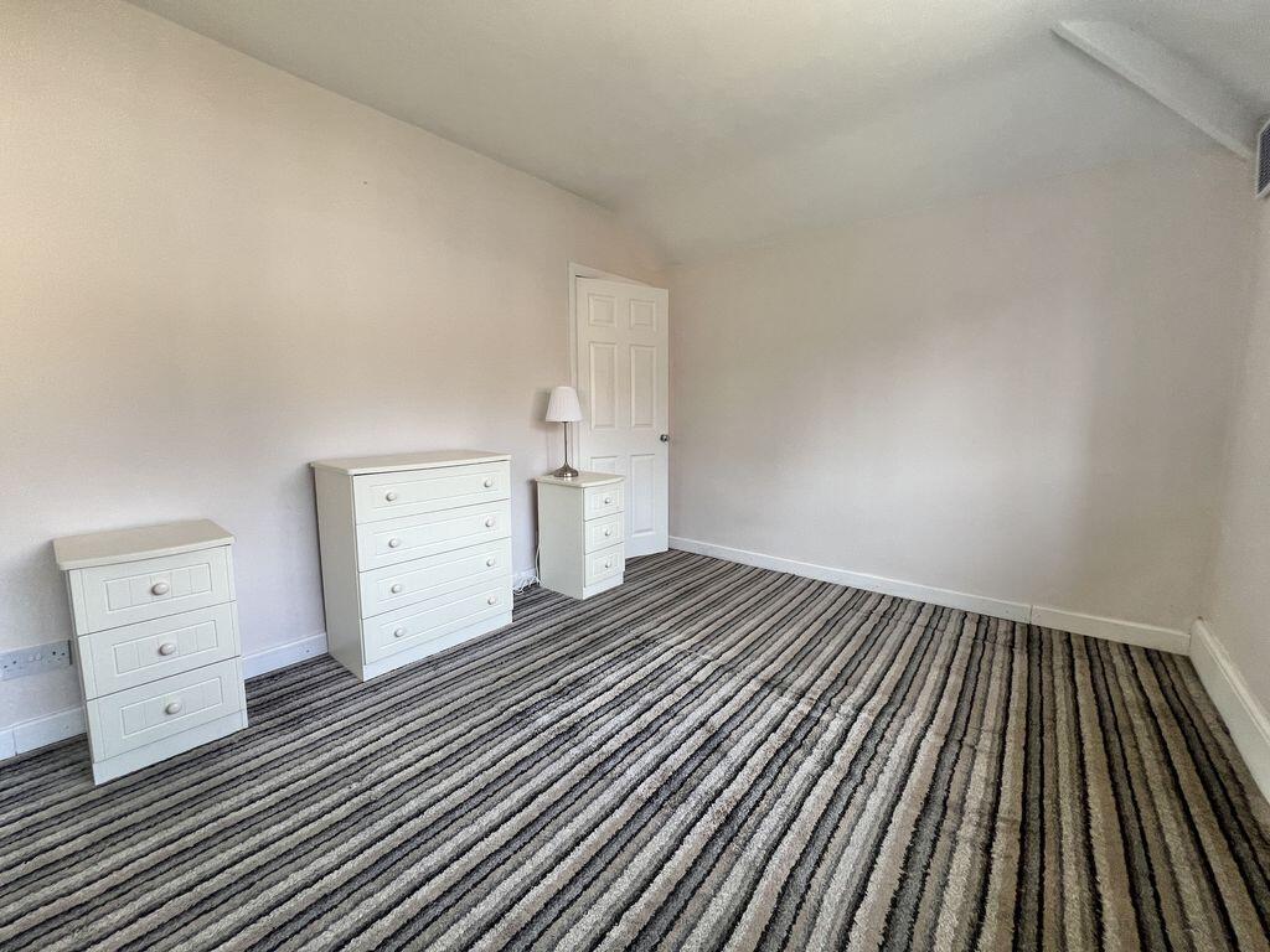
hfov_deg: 106.2
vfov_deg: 89.9
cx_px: 635
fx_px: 477
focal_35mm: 13
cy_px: 476
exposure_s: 1/99
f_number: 1.8
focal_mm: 1.57
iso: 80
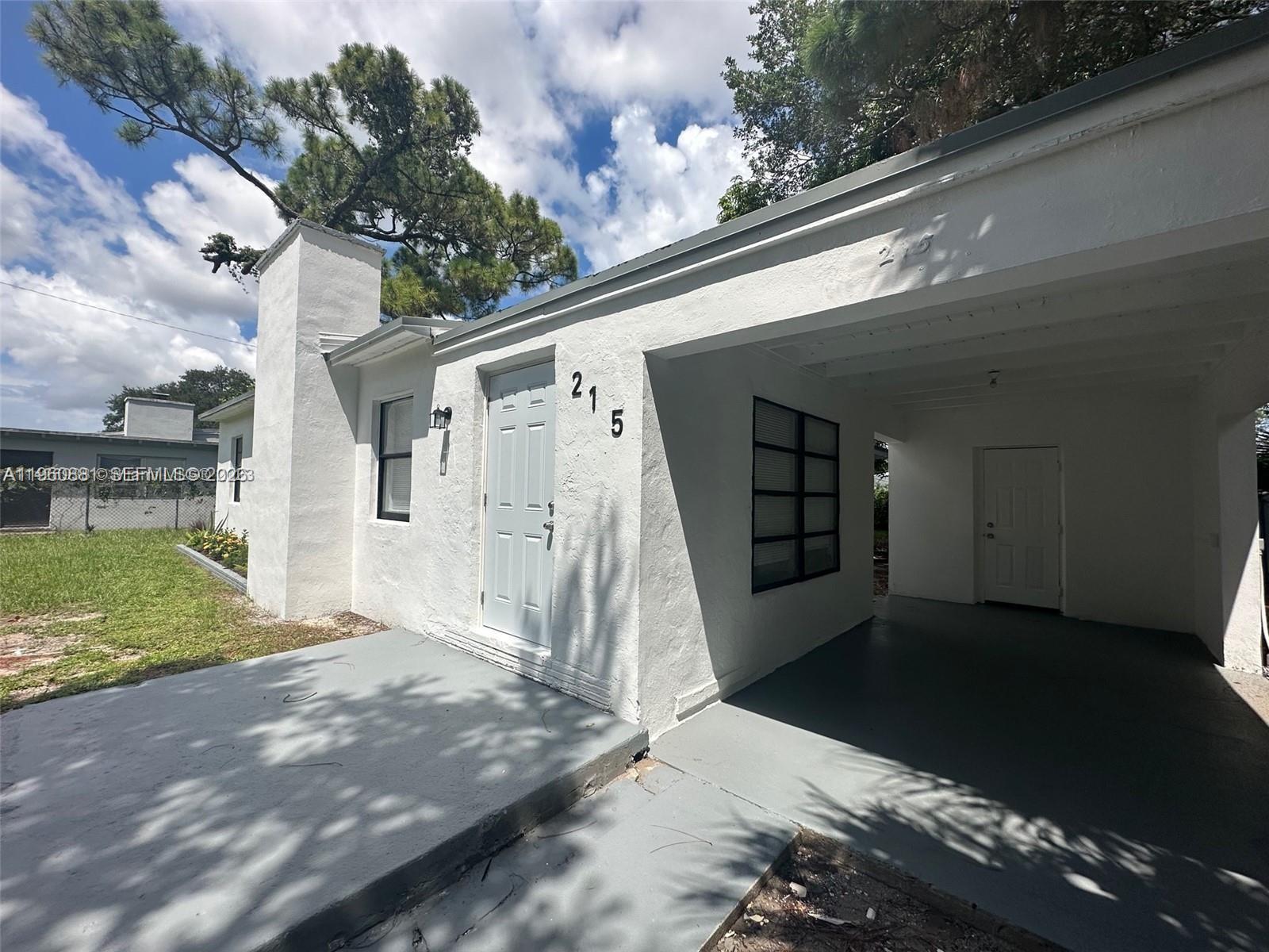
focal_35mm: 14
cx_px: 634
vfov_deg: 85.7
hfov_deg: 102.1
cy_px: 476
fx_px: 513
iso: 50
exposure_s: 1/4000
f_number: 2.2
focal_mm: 2.22
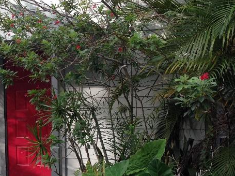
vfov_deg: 18.4
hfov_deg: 24.1
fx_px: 536
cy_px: 147
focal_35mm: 79
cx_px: 25
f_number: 2.4
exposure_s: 1/213
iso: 50
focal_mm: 4.28
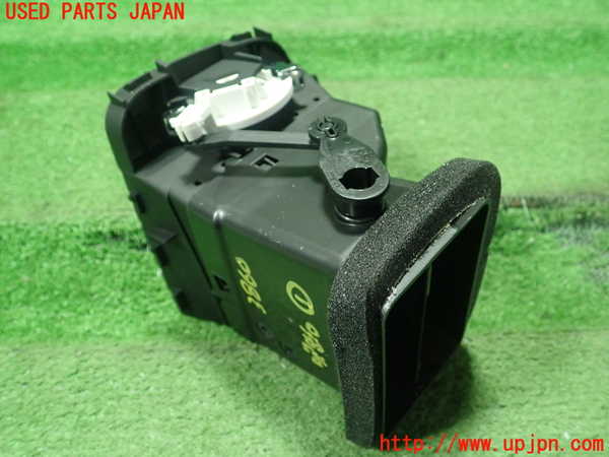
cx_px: 304
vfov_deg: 46.8
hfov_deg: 60.0
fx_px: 528
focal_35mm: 30
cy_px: 228
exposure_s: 1/125
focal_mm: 5.5
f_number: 2.3
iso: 800
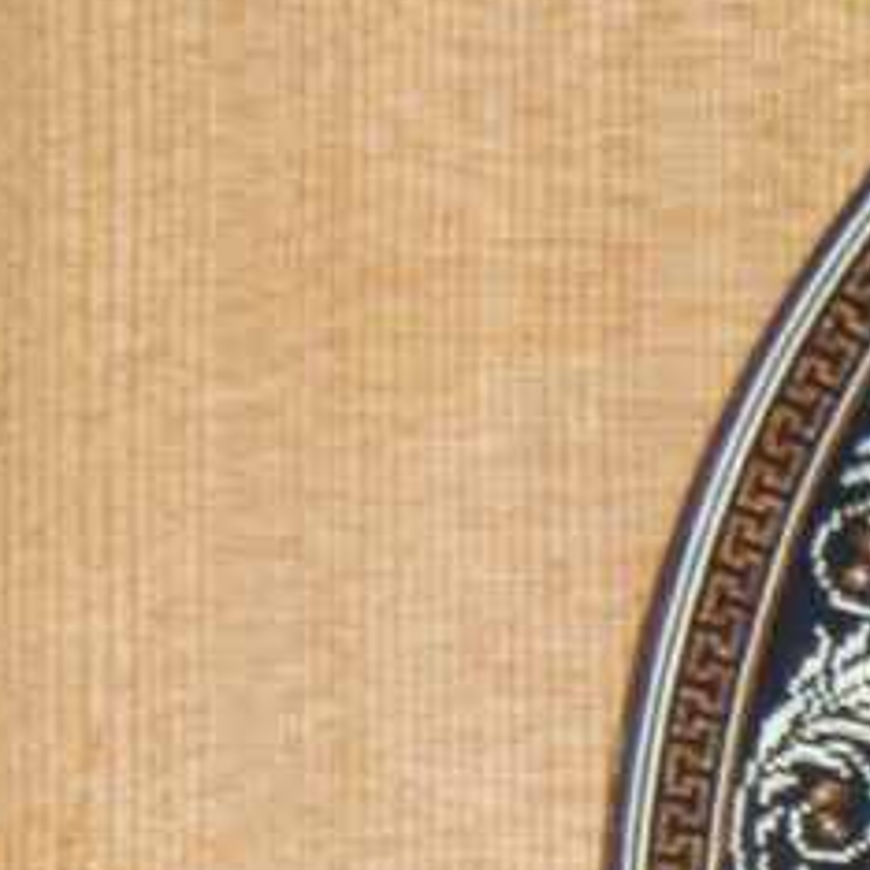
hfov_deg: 2.2
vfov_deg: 2.2
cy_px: 1041
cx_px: 1931
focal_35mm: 807
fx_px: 22947
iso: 3200
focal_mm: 100
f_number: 5.6
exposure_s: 1/200
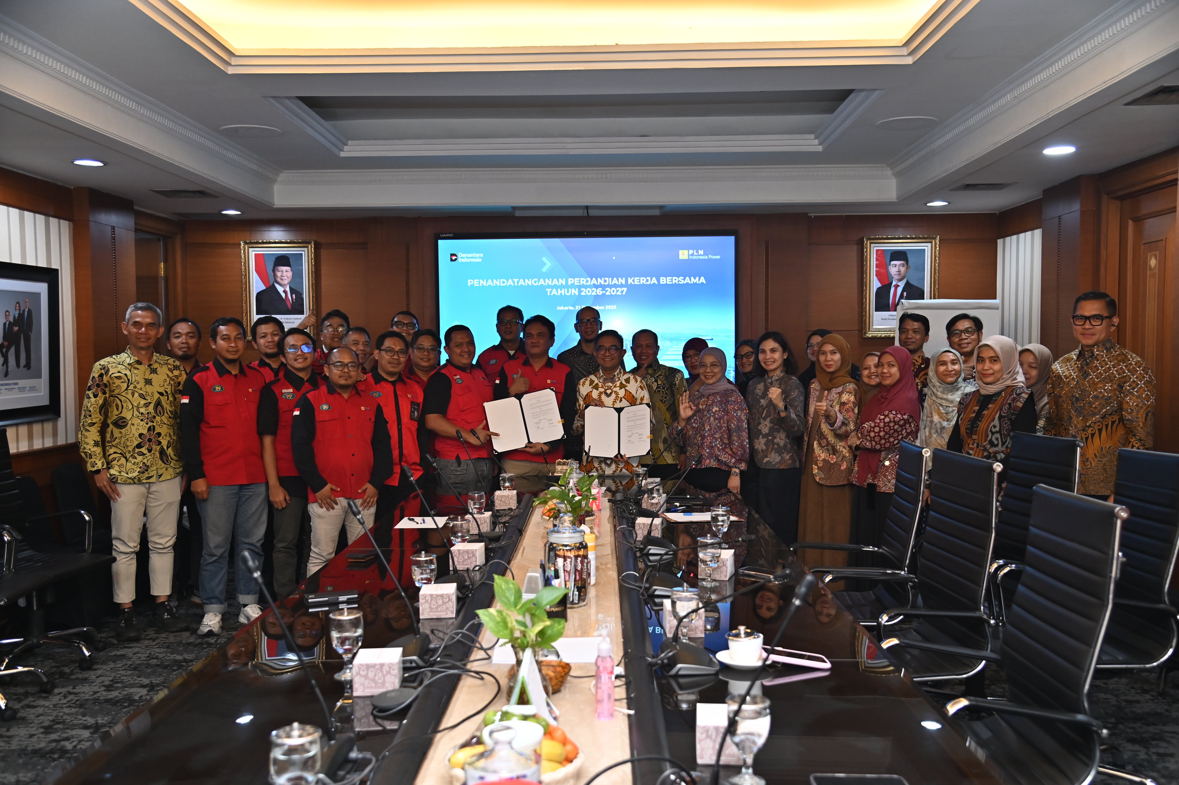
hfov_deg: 55.8
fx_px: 1113
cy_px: 392
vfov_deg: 38.8
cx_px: 590
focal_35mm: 34
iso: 1250
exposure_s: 1/160
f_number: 4
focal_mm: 34
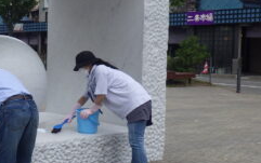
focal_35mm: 70
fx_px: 498
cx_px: -28
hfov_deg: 26.9
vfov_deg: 18.6
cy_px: 89
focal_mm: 5
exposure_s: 1/500
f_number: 4.2
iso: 125
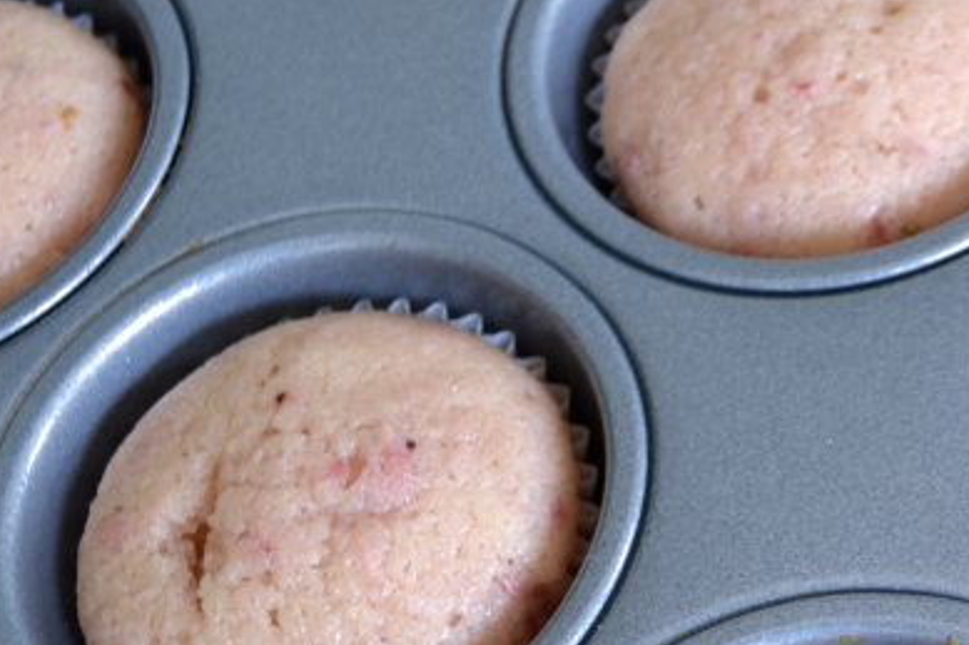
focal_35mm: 79
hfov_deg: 23.5
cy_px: 725
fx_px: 2125
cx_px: 1158
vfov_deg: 16.7
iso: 400
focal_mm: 20
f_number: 6.3
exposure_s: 1/4
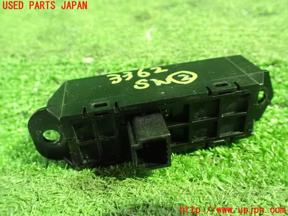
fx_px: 250
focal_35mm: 30
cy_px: 108
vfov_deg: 46.8
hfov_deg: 60.0
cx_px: 144
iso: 1600
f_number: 2.3
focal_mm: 5.4
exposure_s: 1/25
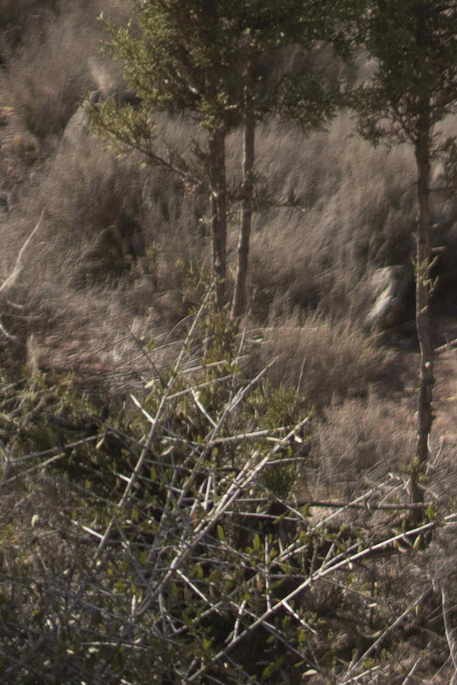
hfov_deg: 6.0
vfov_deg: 9.6
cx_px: 1277
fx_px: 4075
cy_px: 405
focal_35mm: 214
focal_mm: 35
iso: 125
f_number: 1.4
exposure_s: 1/5000
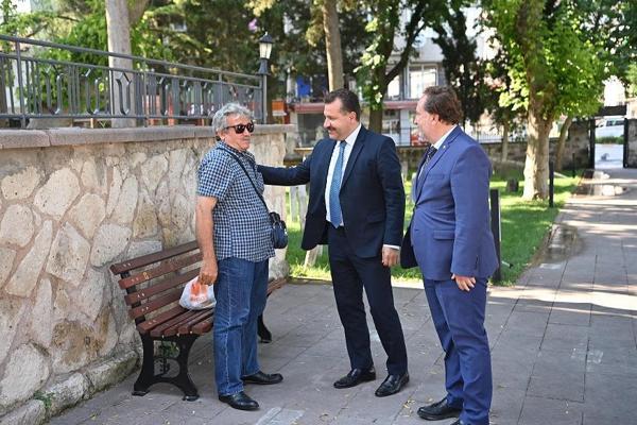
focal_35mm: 45
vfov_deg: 29.9
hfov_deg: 43.6
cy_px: 212
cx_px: 318
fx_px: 796
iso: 100
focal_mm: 45
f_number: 3.5
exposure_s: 1/100
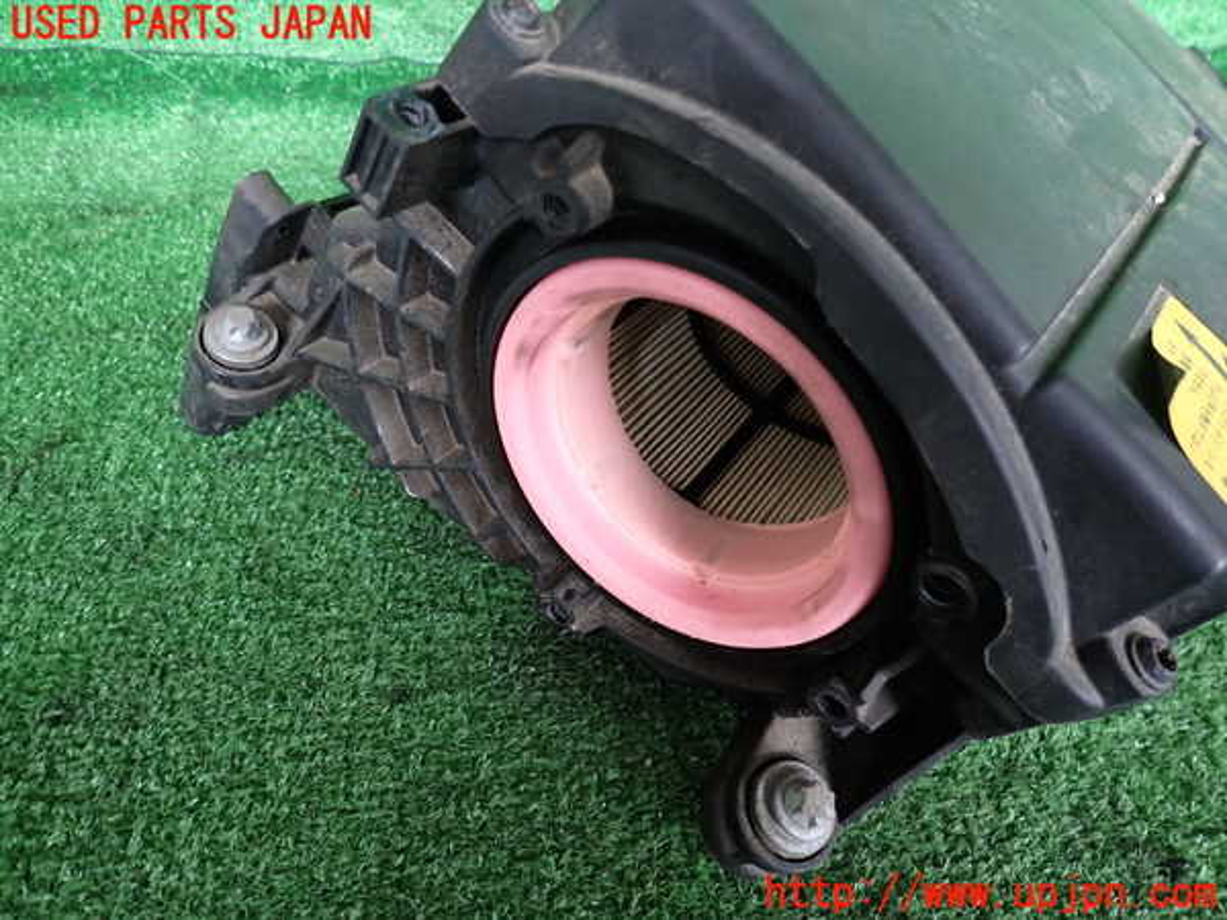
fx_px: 886
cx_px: 614
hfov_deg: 69.4
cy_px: 460
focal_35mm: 25
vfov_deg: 54.9
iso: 250
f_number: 2
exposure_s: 1/30
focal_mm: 4.5
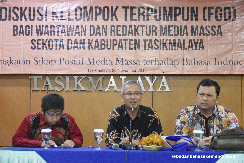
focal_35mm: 84
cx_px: 122
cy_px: 82
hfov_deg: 24.2
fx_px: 569
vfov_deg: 16.3
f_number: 4.8
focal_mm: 56
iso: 8000
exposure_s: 1/60
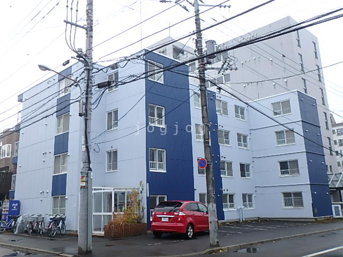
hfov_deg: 54.0
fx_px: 337
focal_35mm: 34
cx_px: 172
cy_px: 128
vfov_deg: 41.8
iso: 125
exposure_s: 1/160
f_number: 4.9
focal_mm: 6
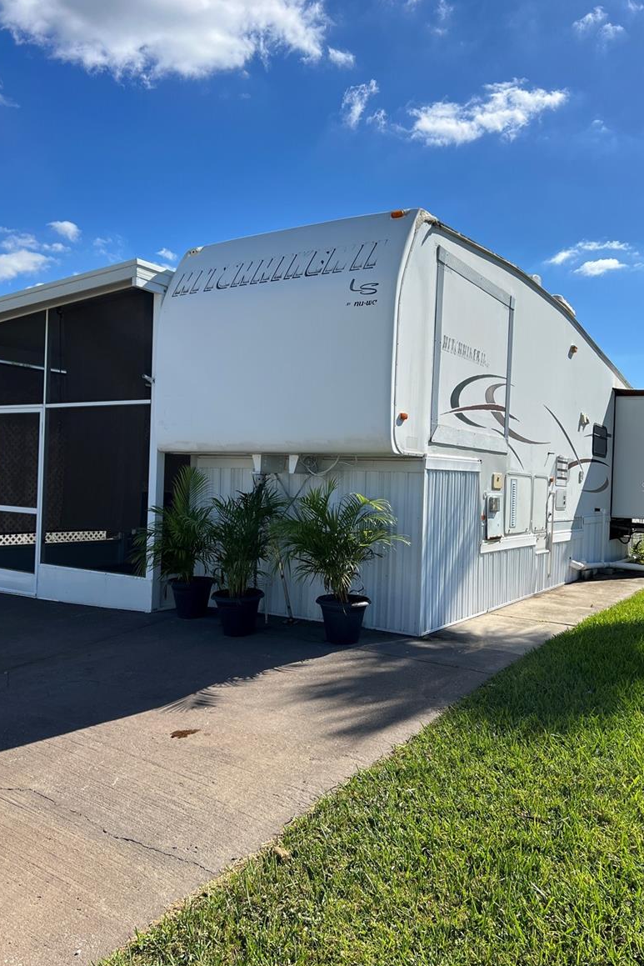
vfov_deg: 65.5
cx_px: 326
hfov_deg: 46.4
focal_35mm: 28
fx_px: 751
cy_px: 487
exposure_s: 1/5319
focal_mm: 5.7
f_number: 1.5
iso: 50
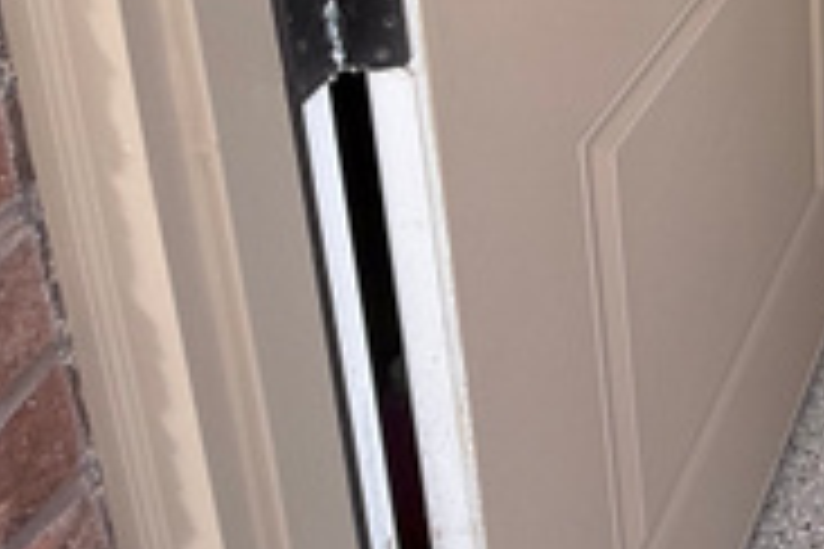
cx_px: 1175
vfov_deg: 20.1
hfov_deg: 28.4
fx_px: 1167
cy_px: -410
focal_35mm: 51
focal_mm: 2.22
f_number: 2.2
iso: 50
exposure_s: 1/117
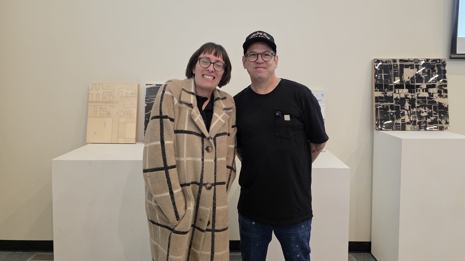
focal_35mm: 26
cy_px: 103
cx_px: 240
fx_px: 321
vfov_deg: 44.1
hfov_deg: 71.9
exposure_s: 1/120
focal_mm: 6.3
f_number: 1.7
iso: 640
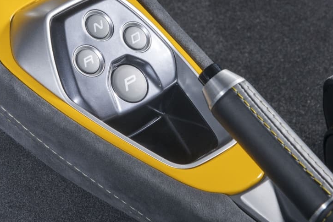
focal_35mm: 185
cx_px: 111
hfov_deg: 11.1
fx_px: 1712
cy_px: 27
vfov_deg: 7.4
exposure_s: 1/80
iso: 400
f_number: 13
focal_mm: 70
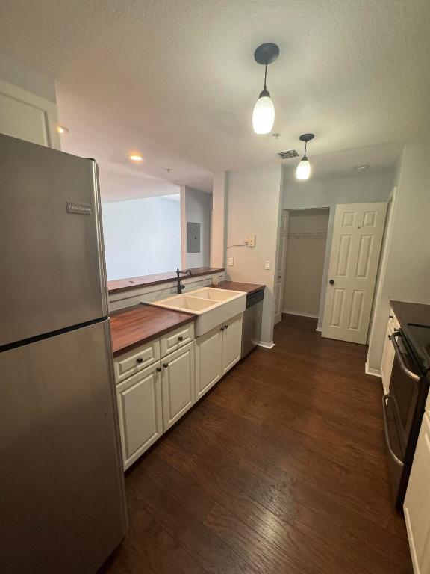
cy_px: 287
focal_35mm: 14
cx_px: 215
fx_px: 232
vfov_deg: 102.1
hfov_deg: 85.7
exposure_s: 1/120
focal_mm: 2.22
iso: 320
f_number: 2.2
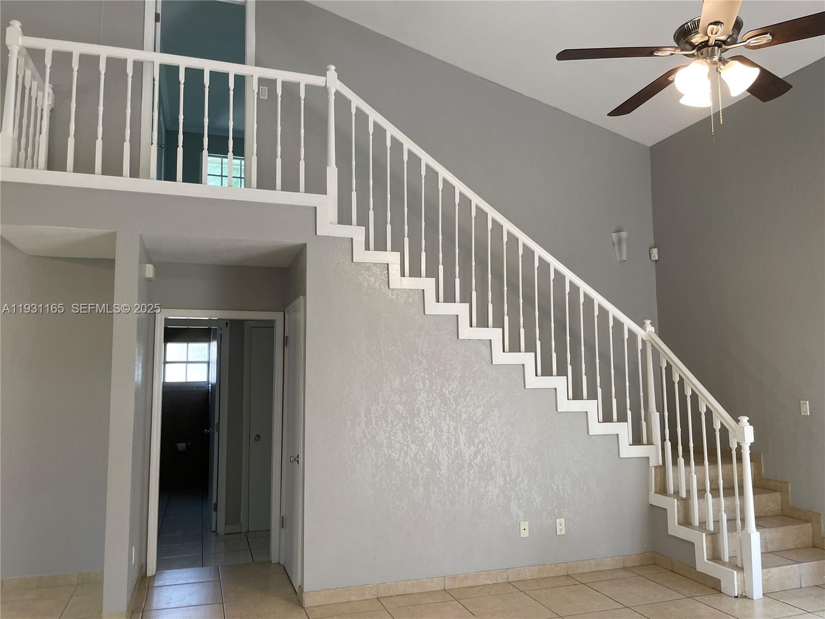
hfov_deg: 67.3
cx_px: 412
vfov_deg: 53.1
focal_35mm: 26
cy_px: 310
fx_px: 620
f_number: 1.6
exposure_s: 1/60
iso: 80
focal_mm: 4.2
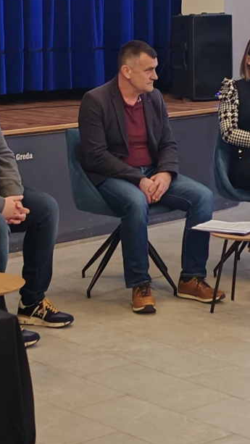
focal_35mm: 116
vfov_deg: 18.4
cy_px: 117
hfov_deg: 10.4
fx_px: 1366
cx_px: 163
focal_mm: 5.52
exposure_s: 1/50
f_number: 1.95
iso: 250
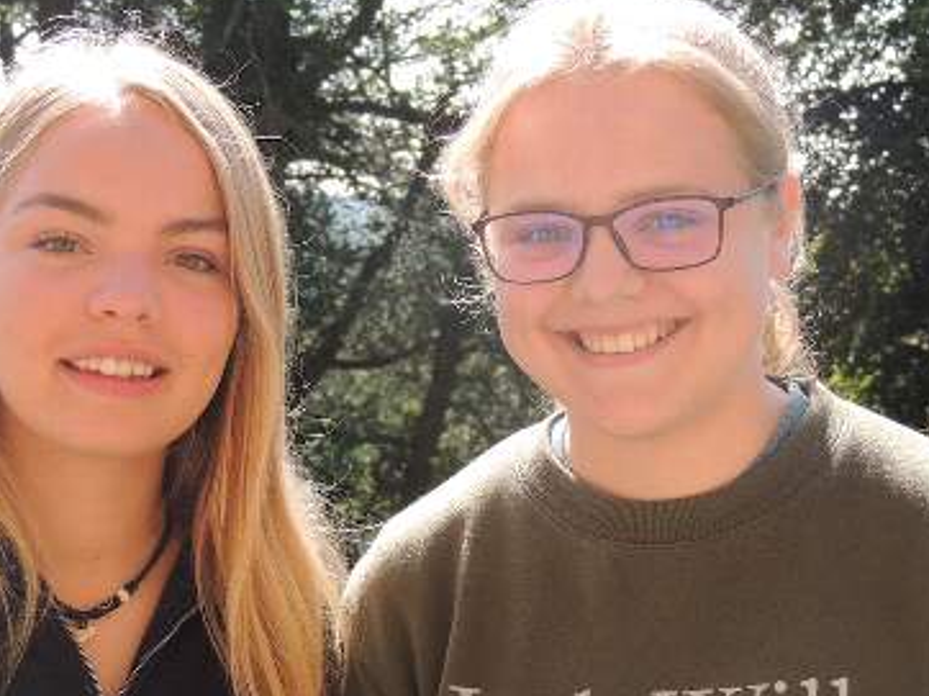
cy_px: 389
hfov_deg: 16.7
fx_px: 3165
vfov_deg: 12.5
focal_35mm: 118
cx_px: 441
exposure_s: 1/200
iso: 100
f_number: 3.9
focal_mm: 13.3
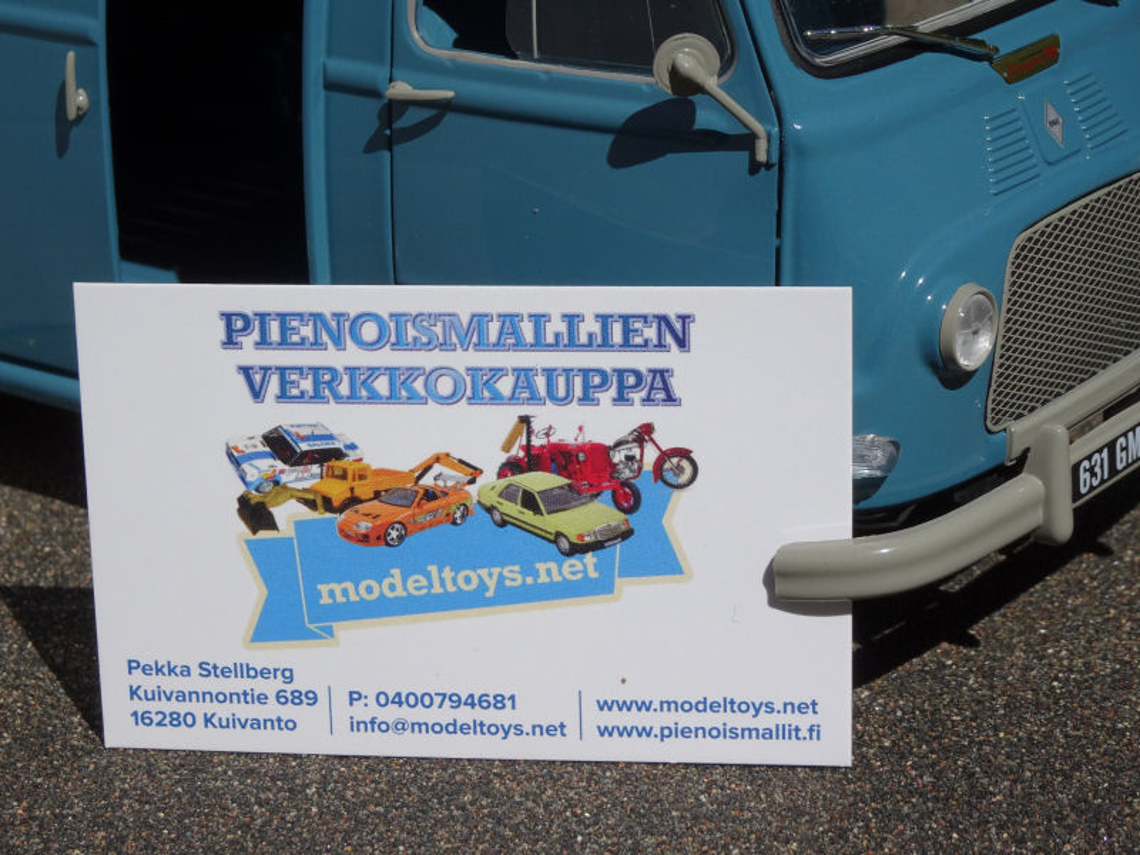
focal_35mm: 100
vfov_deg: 14.8
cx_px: 570
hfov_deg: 19.6
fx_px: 3293
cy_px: 428
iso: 80
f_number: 5
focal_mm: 17.01
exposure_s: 1/1250
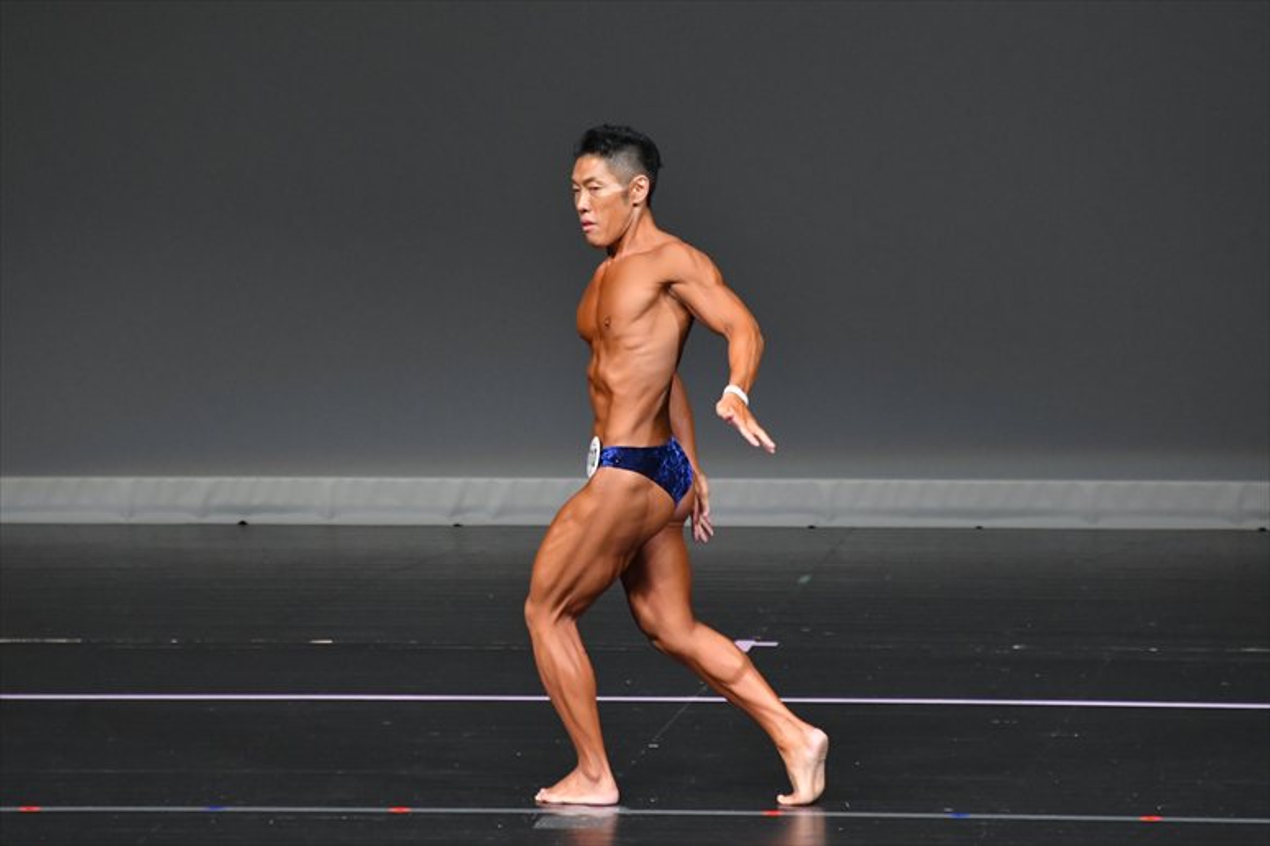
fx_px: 12165
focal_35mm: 345
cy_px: 423
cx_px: 635
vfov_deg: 4.0
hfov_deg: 6.0
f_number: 5.6
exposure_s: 1/400
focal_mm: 230
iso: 4000
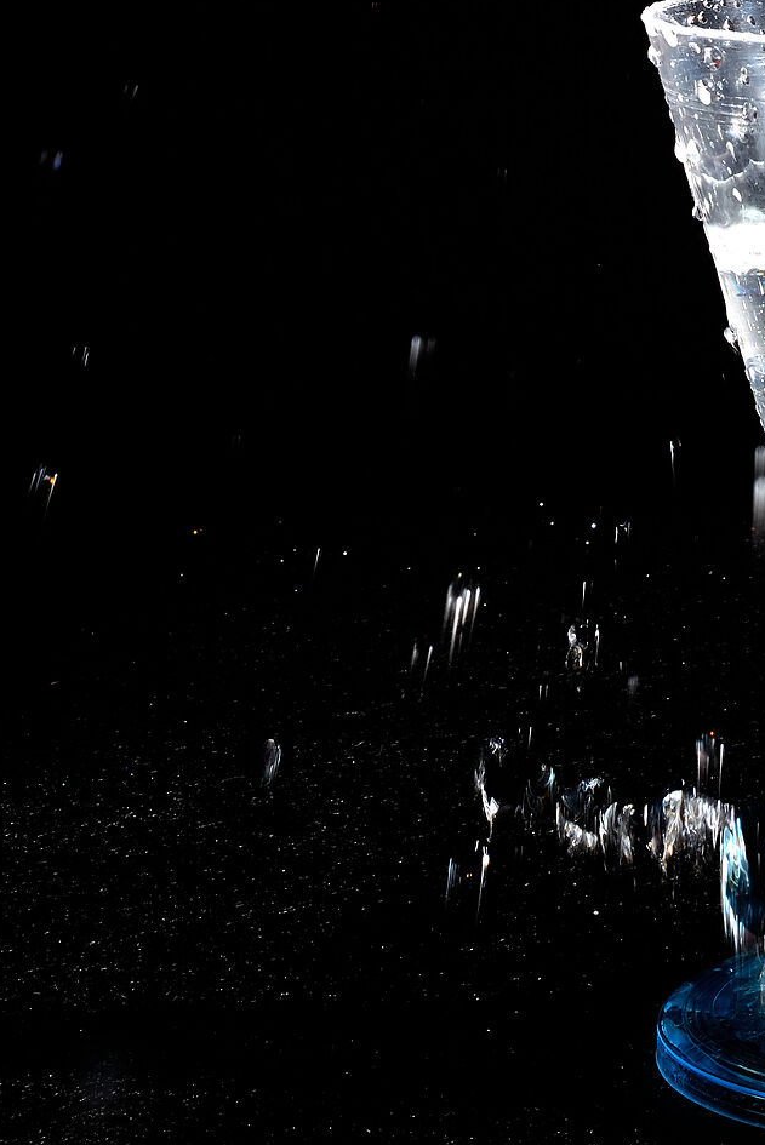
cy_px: -114
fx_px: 4043
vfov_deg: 15.7
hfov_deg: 10.7
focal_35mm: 127
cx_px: 877
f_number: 18
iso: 100
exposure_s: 1/8
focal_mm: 50
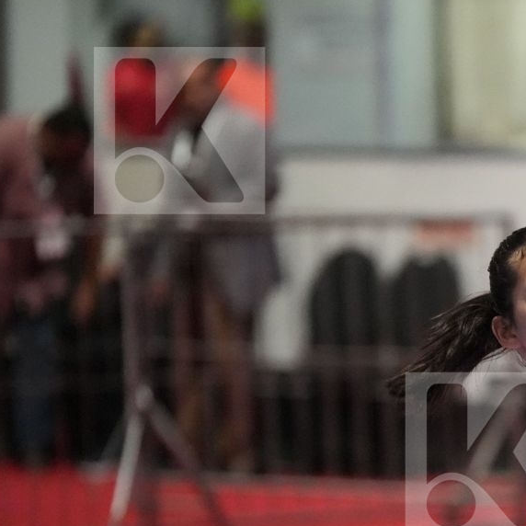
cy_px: 456
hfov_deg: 4.7
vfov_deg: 4.7
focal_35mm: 369
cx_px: 803
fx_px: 6344
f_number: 2.8
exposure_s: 1/800
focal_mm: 138
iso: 10000
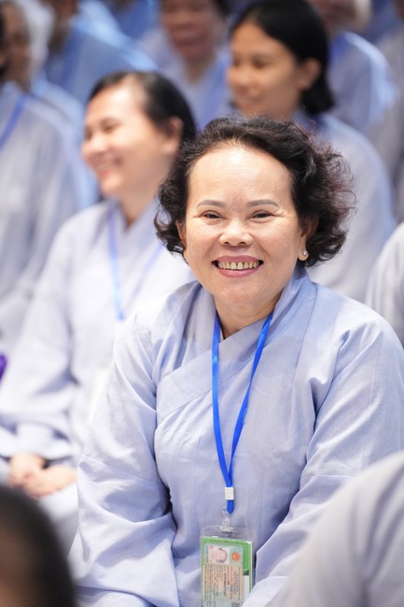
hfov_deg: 9.1
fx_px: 2526
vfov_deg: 13.7
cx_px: 202
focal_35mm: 150
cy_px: 304
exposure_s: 1/320
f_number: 2.8
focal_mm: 150
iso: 6400
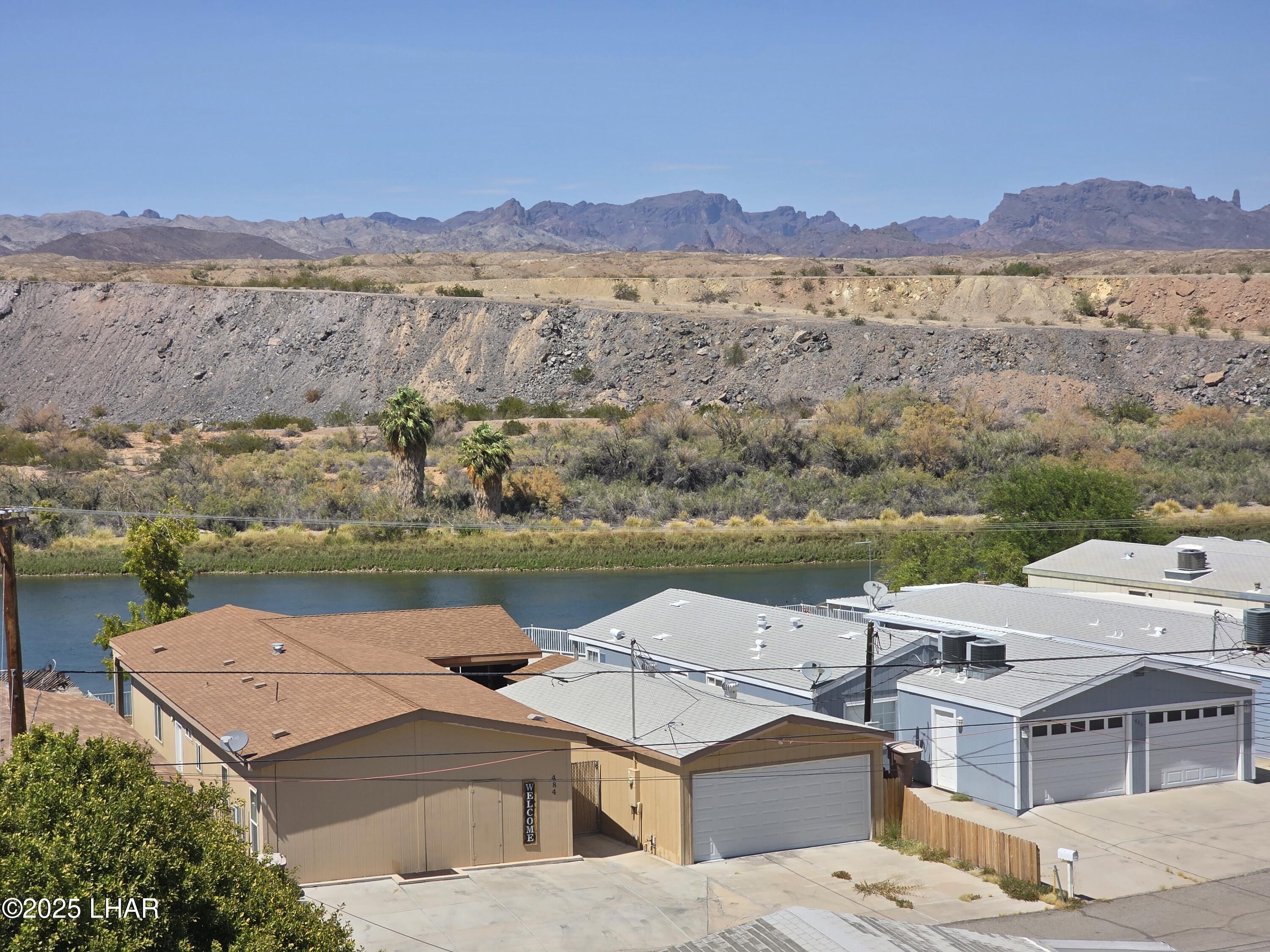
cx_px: 635
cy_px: 476
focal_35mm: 69
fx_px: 2531
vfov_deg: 21.3
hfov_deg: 28.2
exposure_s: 1/3550
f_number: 2.4
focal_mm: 7.9
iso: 50
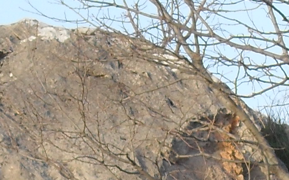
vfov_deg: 3.5
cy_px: 525
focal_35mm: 370
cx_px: 286
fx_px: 2914
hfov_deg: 5.7
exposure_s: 1/90
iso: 100
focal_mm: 11.7
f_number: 4.6
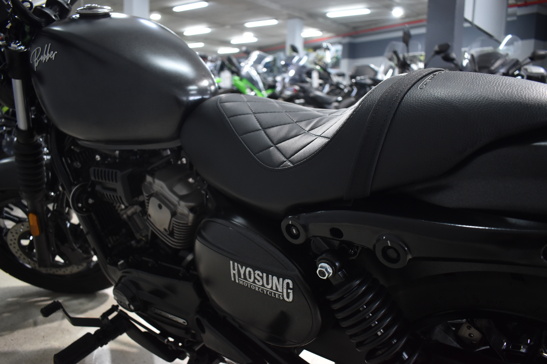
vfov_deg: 46.4
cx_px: 275
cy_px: 186
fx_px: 425
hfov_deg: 65.5
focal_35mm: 28
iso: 800
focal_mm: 18
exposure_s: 1/50
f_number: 3.5
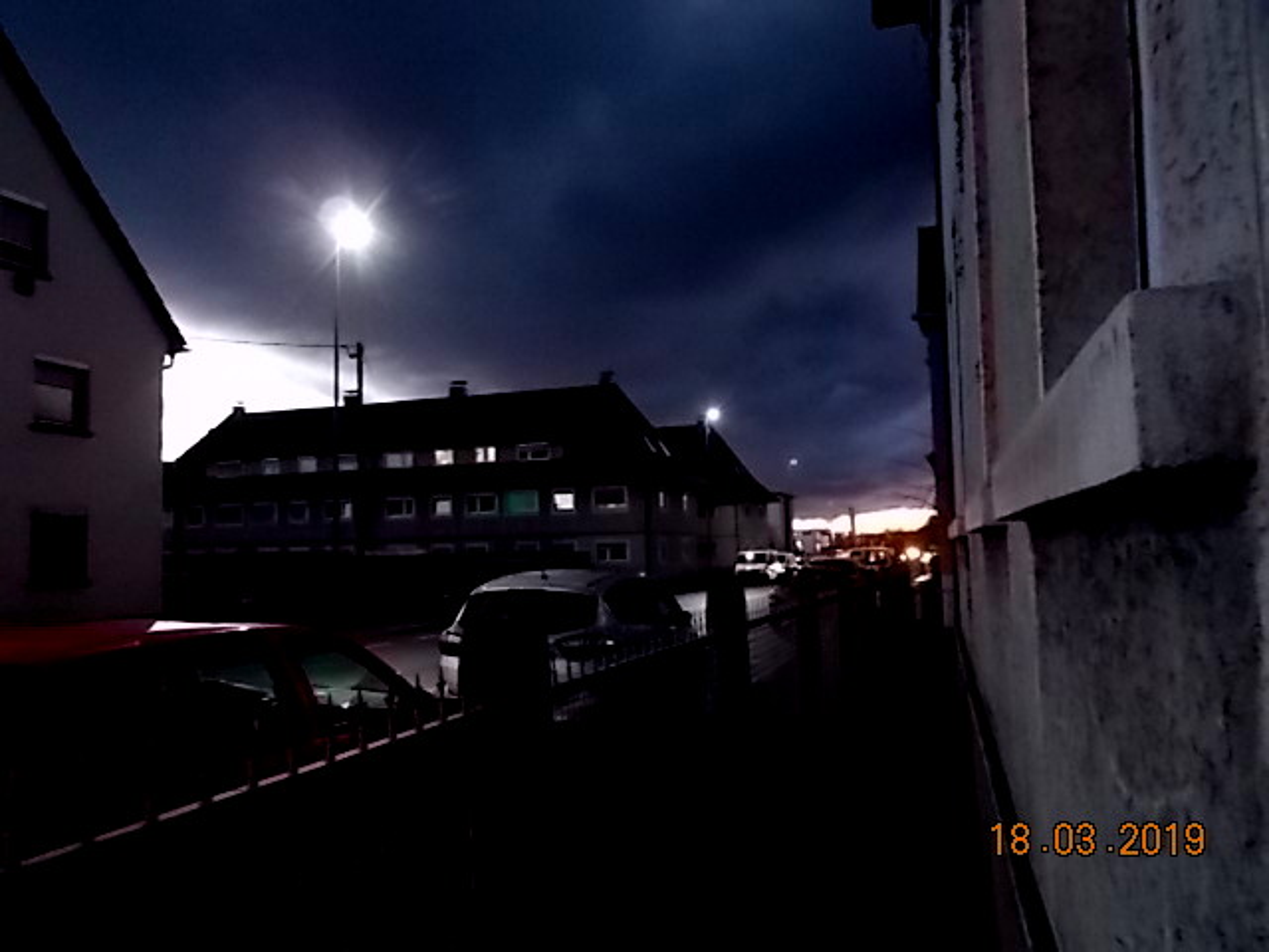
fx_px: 1100
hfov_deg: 60.0
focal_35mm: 30
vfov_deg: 46.8
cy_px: 476
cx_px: 634
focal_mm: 5.3
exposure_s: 1/3
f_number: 3.4
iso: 400
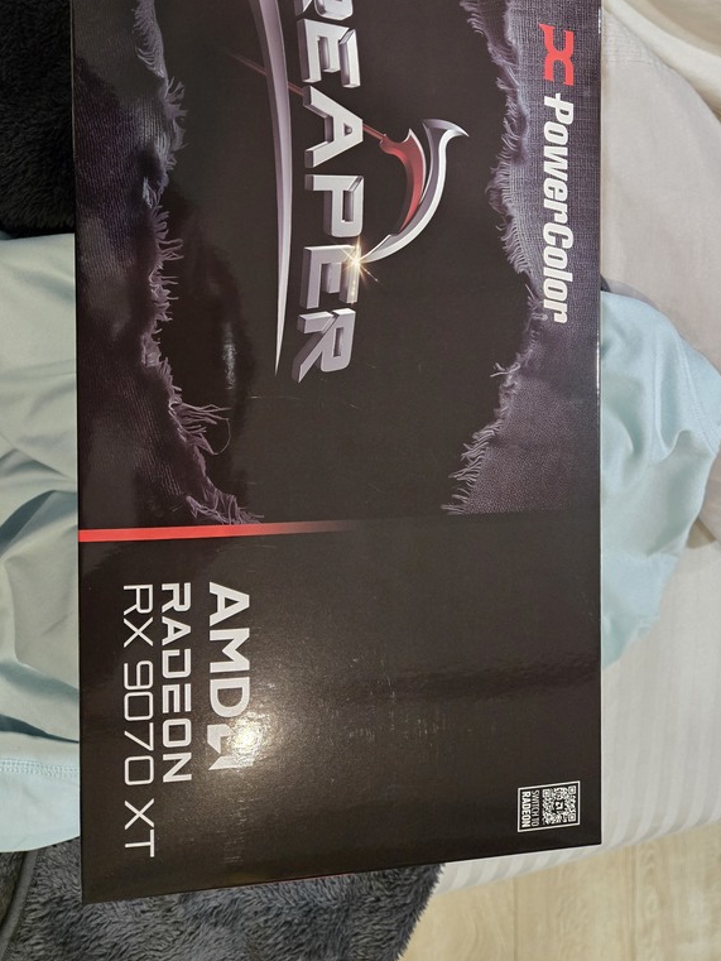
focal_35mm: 29
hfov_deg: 48.2
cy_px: 360
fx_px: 805
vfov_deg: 60.8
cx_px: 346
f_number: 1.8
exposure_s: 1/120
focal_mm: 5.4
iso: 800
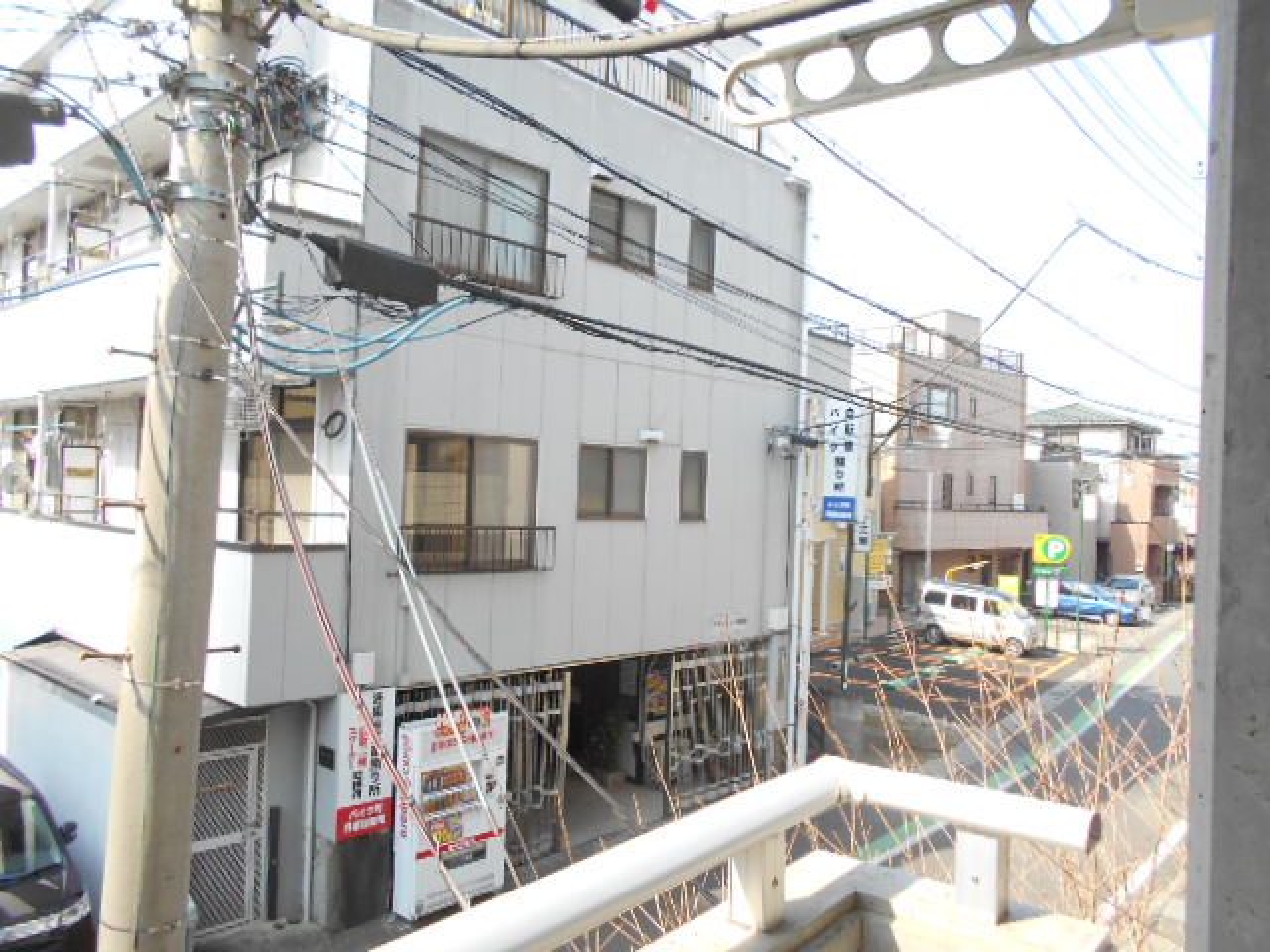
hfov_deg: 67.3
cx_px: 635
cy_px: 476
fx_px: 954
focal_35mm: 26
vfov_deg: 53.1
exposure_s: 1/250
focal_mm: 4.6
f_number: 3.2
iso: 100
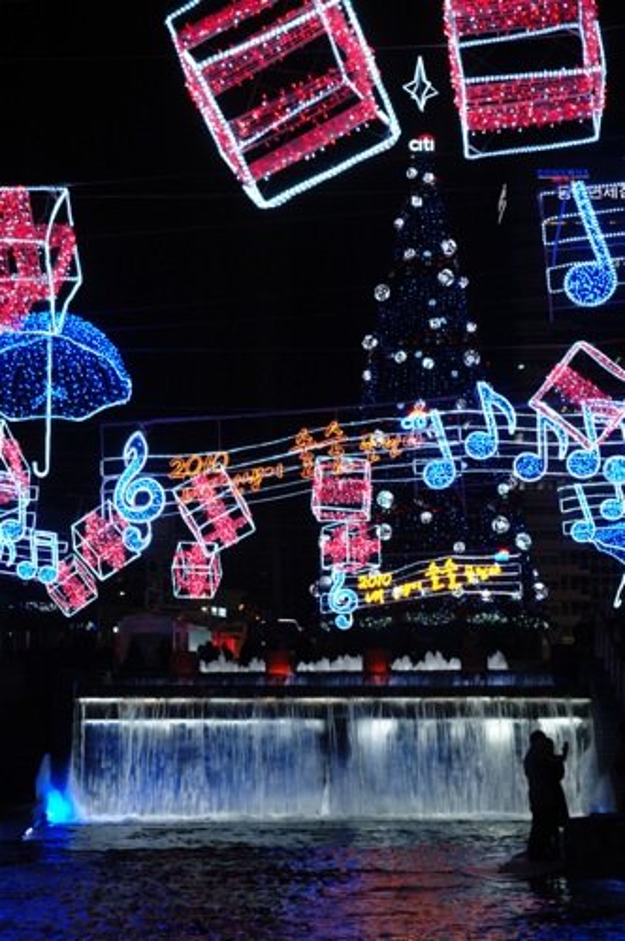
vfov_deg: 30.5
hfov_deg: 20.6
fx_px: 1723
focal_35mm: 66
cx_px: 312
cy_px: 470
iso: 200
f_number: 4.5
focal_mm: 44
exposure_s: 1/20
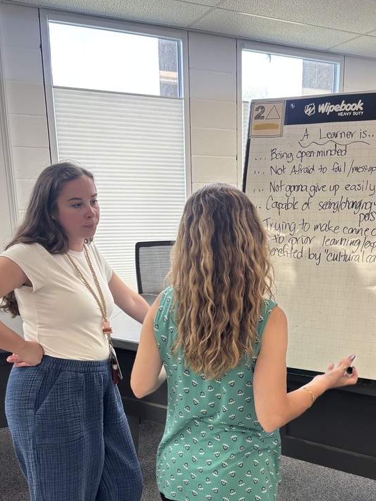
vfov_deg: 49.3
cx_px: 259
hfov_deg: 38.1
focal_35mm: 37
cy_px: 332
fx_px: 536
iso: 100
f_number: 1.6
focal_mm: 5.96
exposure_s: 1/120
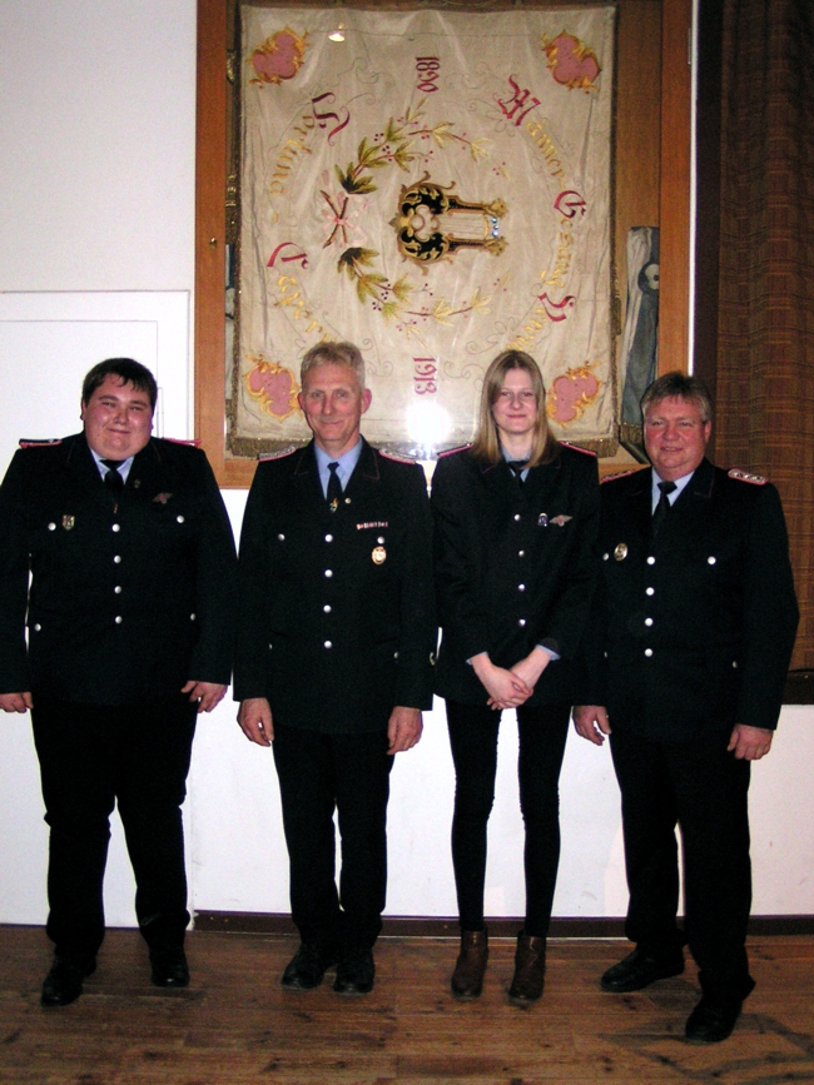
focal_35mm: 38
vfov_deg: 49.0
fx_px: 1192
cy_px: 542
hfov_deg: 37.7
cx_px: 407
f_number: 2.8
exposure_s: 1/40
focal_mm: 5.8
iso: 200
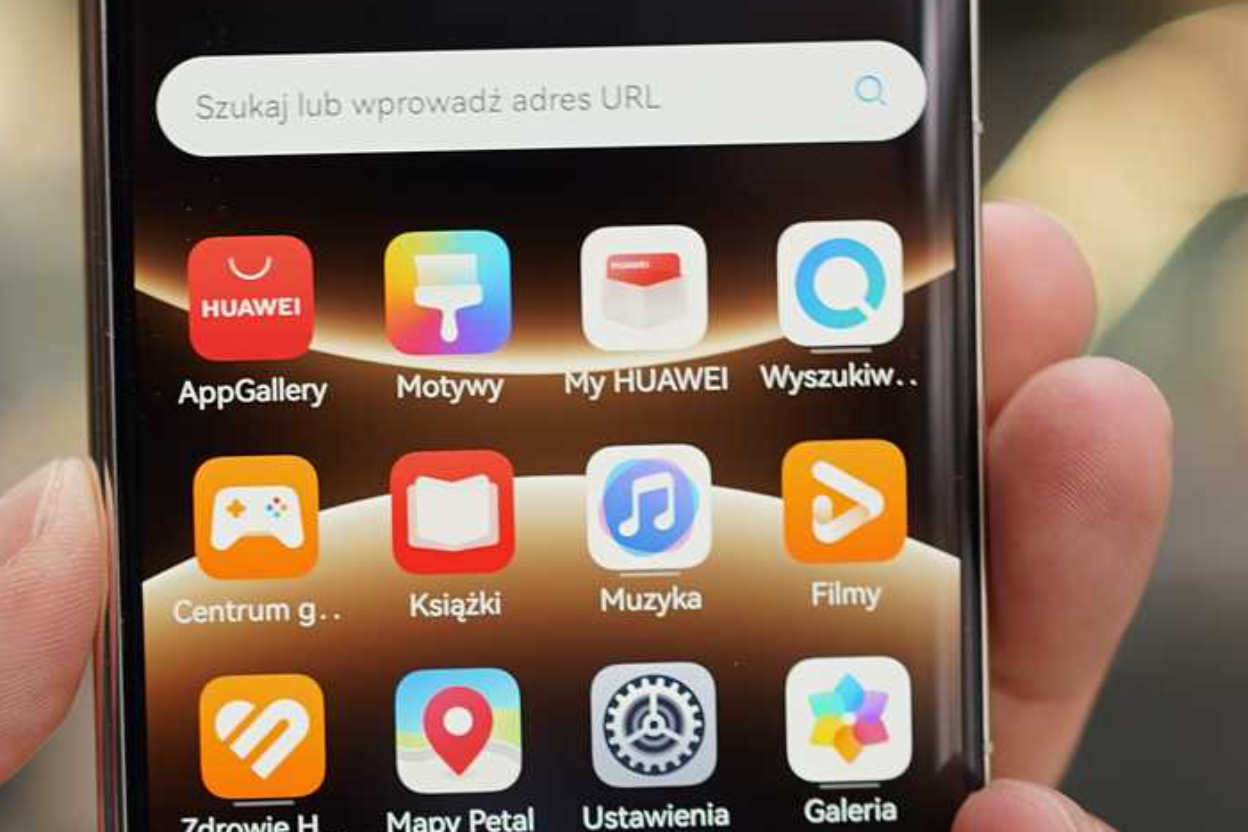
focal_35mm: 100
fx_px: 3467
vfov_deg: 13.7
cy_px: 400
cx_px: 563
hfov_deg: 20.4
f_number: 2.2
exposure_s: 1/40
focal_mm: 35
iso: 125
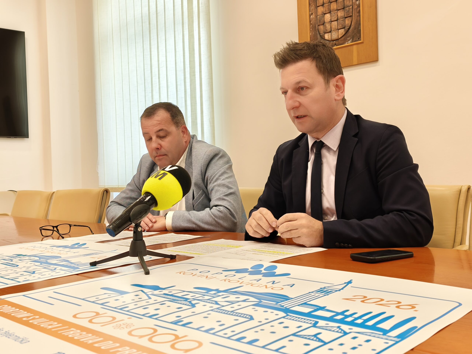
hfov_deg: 50.1
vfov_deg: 38.7
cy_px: 177
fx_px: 505
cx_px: 236
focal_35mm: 37
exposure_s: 1/100
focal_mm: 6.45
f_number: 1.62
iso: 125
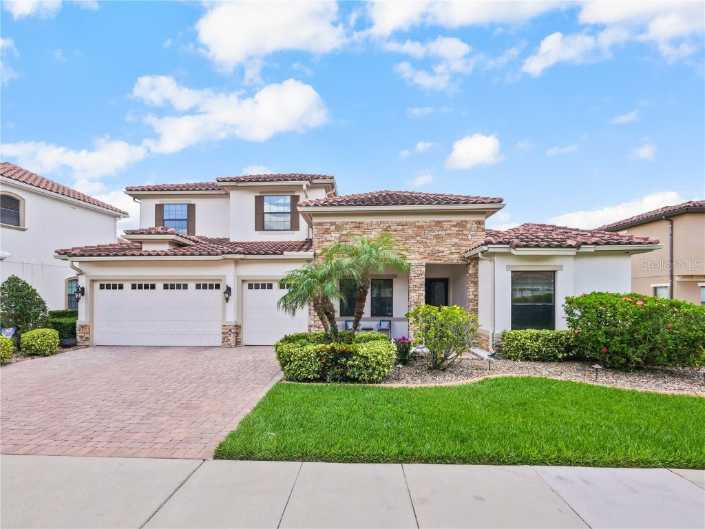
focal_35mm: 16
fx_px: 326
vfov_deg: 78.1
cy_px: 264
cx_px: 352
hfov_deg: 94.5
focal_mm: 8
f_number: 6.3
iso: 200
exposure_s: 1/320
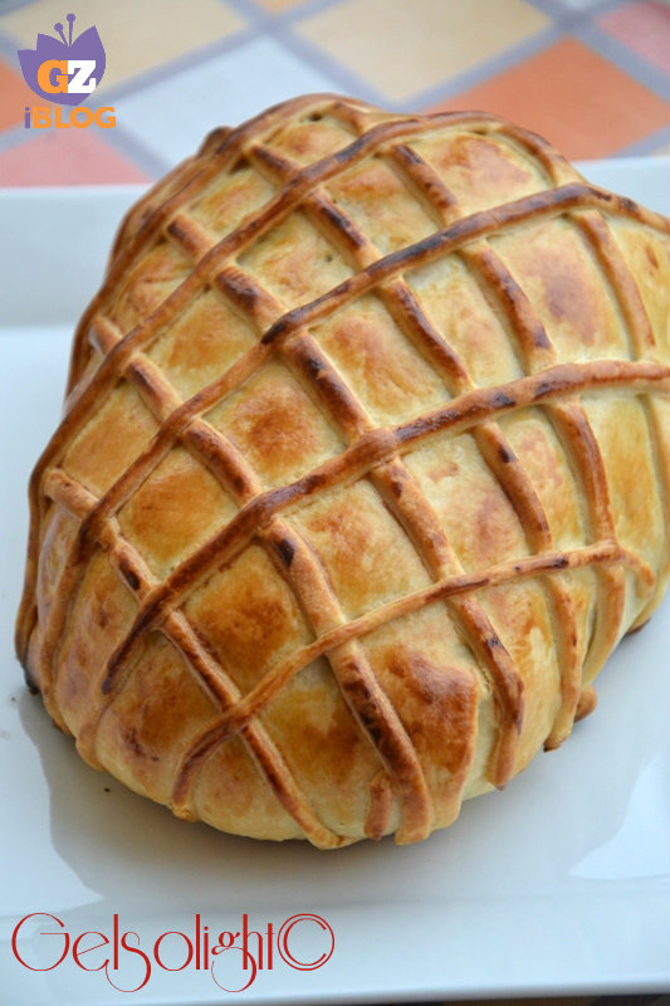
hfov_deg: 9.9
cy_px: 503
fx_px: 3854
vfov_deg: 14.9
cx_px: 335
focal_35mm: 138
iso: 1600
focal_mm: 92
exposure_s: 1/60
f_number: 5.6
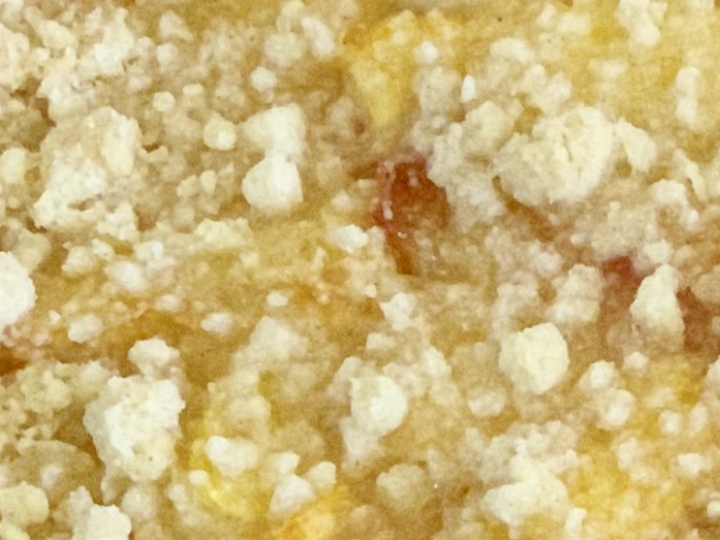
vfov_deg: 6.8
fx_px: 4554
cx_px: 690
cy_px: -3
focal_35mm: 219
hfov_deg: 9.0
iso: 200
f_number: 2.4
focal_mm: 6
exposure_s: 1/60
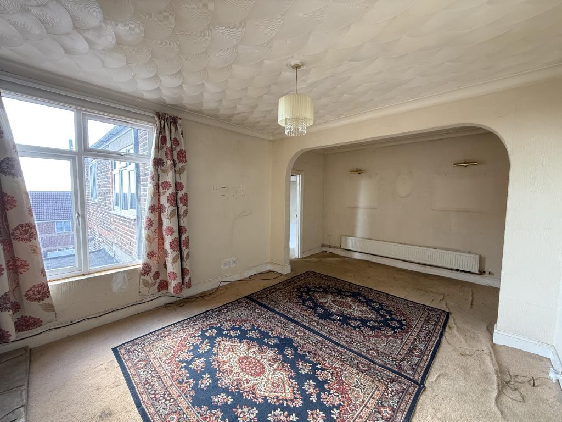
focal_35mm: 14
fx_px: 227
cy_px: 211
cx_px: 281
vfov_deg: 85.7
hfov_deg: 102.1
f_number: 2.2
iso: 320
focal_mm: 2.22
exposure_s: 1/75
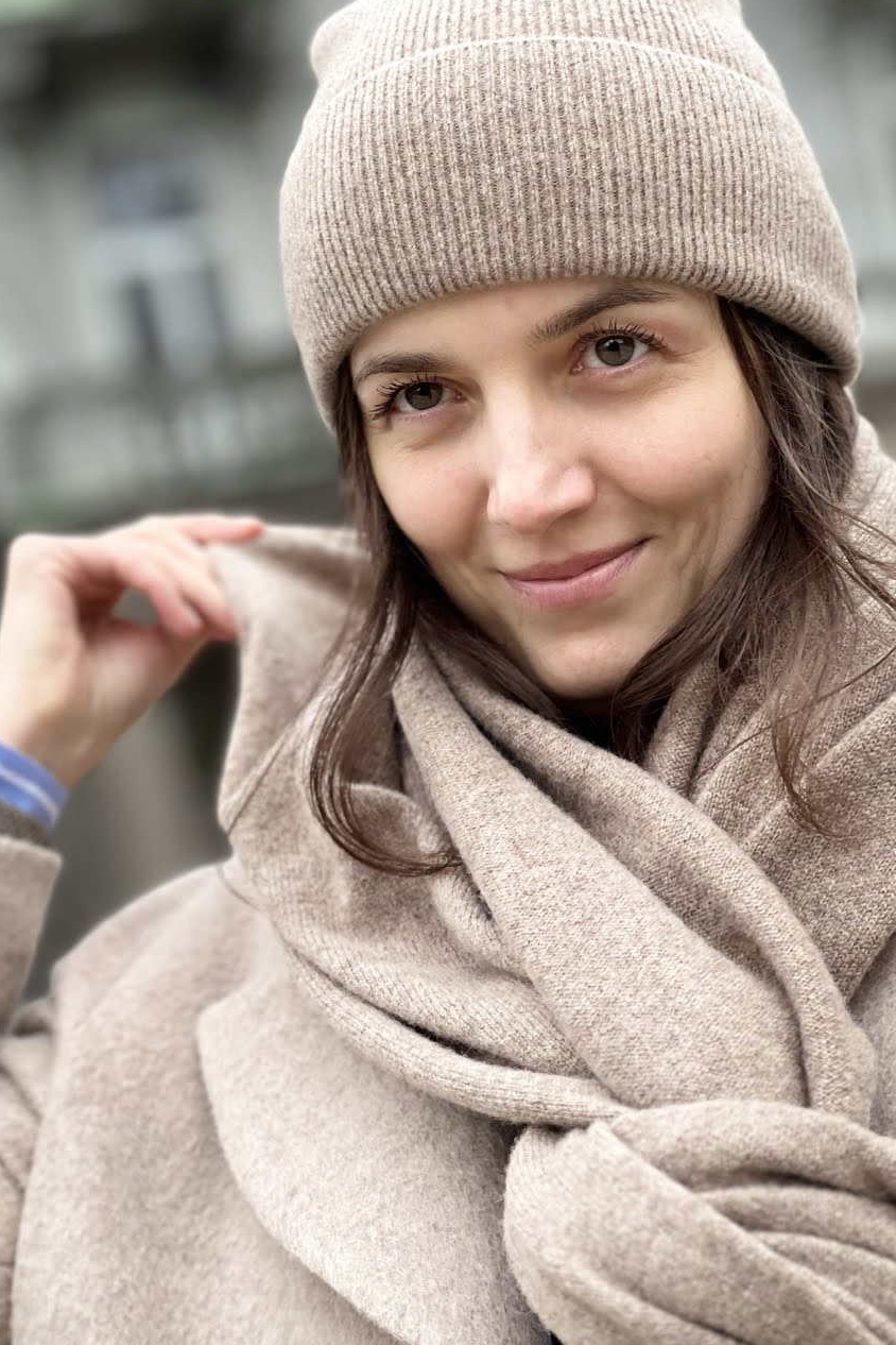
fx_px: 3024
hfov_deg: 16.9
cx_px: 454
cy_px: 675
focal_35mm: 81
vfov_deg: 25.1
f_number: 2.8
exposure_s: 1/121
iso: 80
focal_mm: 9
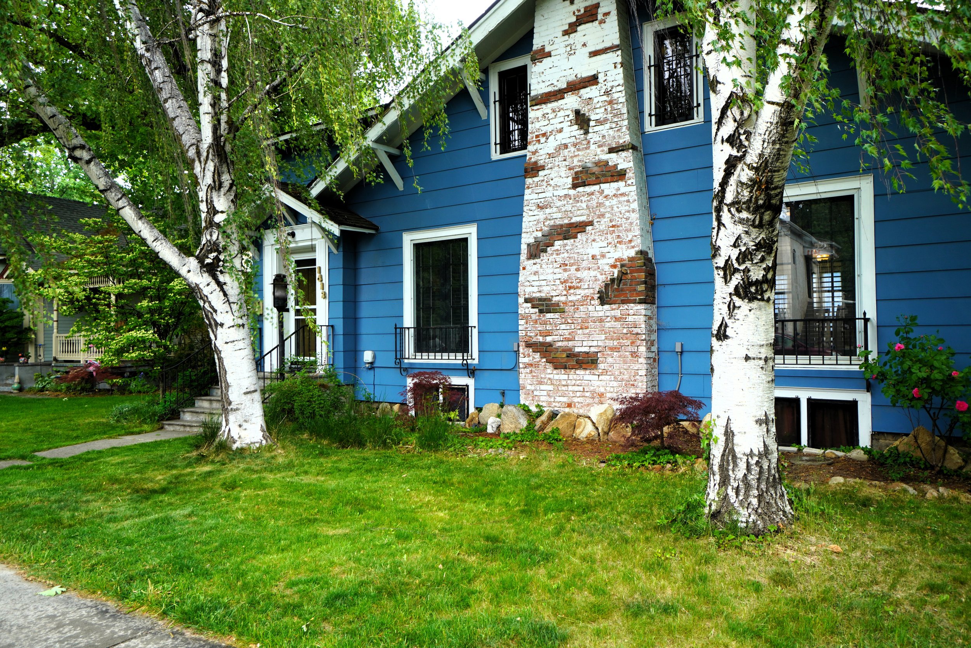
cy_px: 324
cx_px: 486
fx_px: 674
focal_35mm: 25
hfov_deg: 71.5
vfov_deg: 51.3
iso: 100
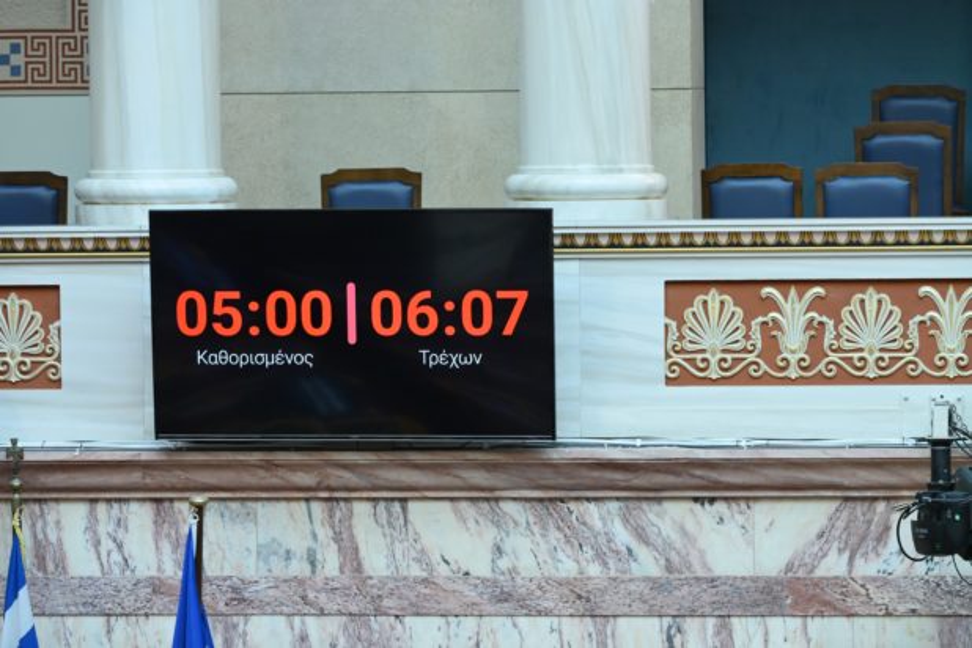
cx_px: 486
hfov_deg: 11.4
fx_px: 4860
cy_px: 324
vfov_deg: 7.6
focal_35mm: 180
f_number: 7.1
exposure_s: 1/250
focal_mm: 180
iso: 6400
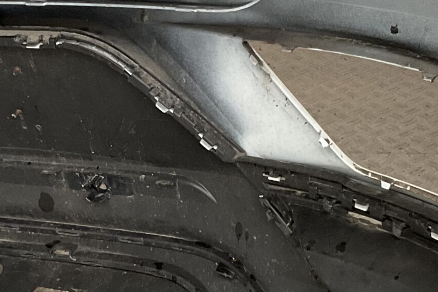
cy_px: 190
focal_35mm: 90
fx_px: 1095
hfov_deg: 22.6
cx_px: 177
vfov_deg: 15.2
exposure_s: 1/50
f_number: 1.8
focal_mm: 3
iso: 100
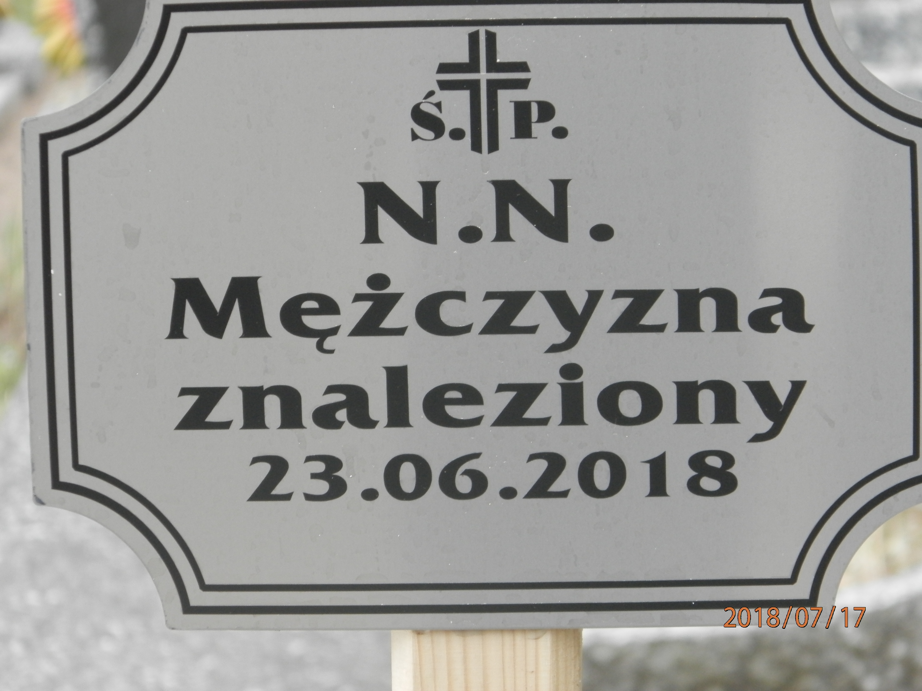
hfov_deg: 7.0
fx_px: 7484
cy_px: 346
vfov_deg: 5.3
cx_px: 461
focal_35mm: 281
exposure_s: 1/60
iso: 200
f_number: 5.6
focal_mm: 50.2
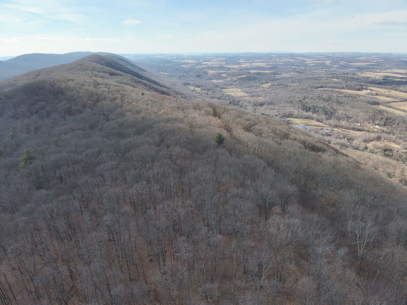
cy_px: 152
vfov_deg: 56.8
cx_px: 204
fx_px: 282
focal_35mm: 24
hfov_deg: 71.6
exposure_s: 1/725
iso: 100
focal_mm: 4.4
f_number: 2.8
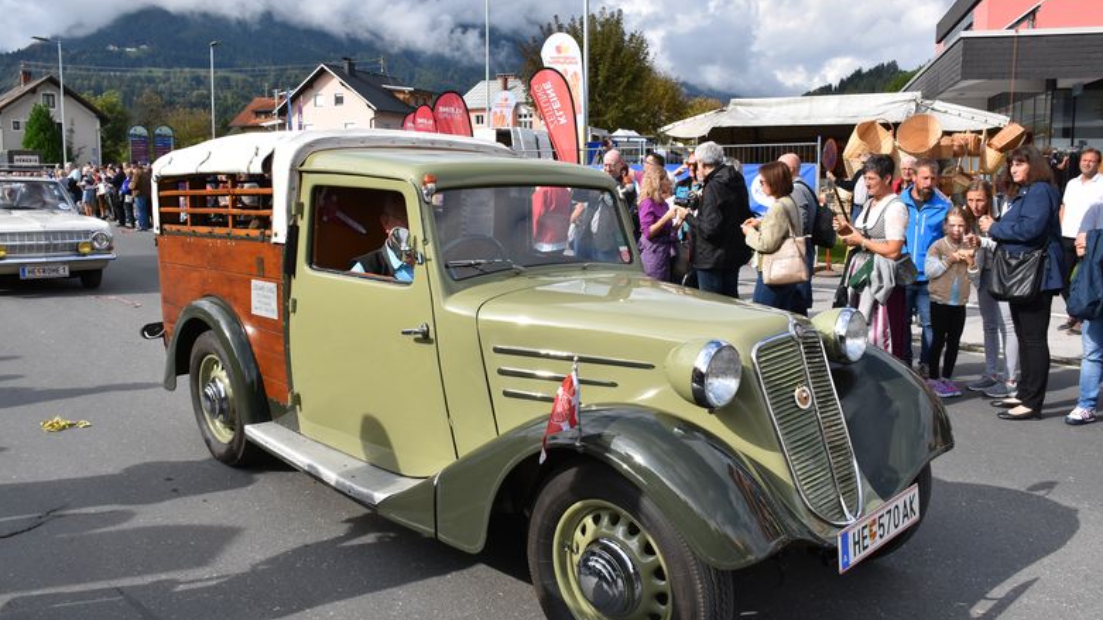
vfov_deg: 40.1
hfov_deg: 66.1
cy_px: 277
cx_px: 562
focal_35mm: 29
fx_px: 848
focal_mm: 18
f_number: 11
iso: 400
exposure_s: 1/500
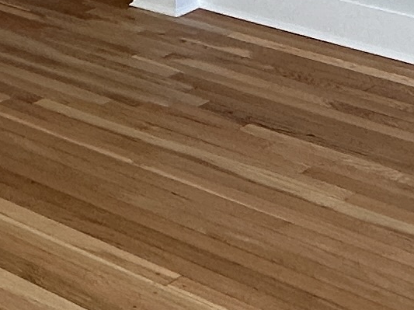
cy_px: 47
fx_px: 1267
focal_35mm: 106
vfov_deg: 13.8
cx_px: 258
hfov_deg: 18.5
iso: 64
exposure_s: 1/120
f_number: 2.2
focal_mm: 2.22
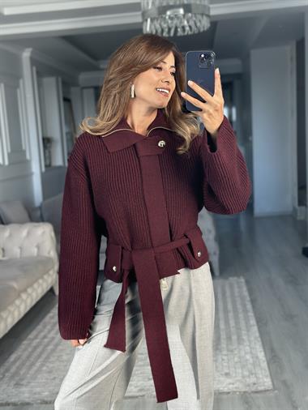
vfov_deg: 39.6
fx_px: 569
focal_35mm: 48
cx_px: 154
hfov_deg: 30.3
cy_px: 205
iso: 80
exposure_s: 1/208
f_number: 1.78
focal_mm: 6.86
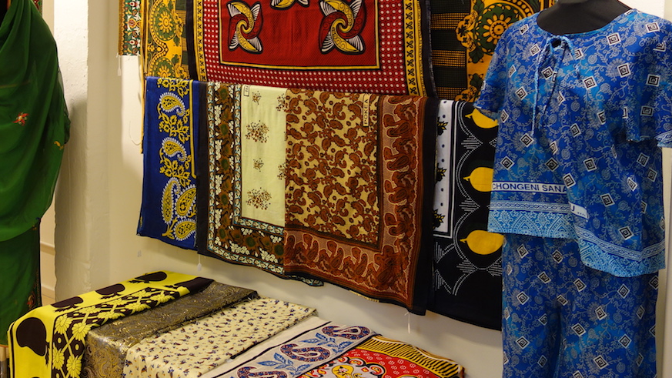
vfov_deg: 27.3
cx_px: 199
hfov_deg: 46.2
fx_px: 766
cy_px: 90
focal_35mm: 43
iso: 125
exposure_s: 1/40
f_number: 1.8
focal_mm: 10.4
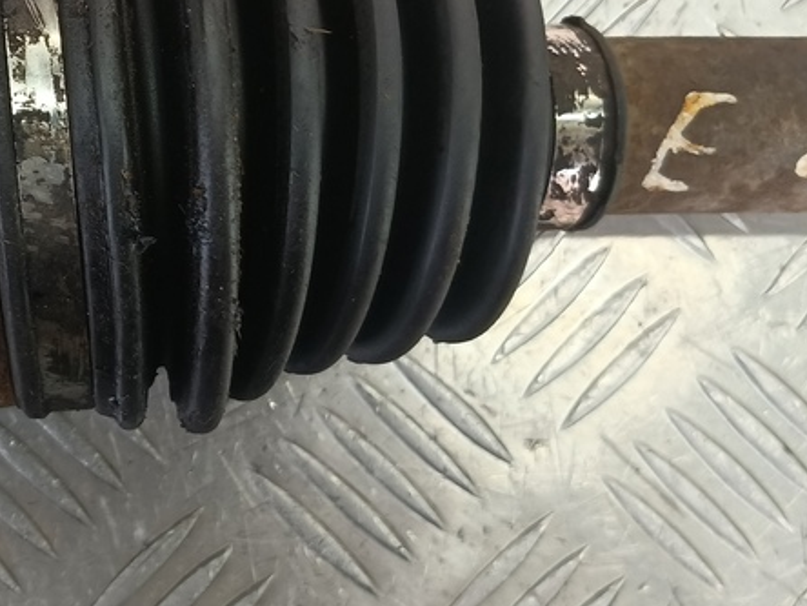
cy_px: 144
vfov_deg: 27.1
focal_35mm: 53
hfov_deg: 32.7
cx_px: -31
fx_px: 1236
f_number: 1.6
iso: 120
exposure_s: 1/50
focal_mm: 4.11
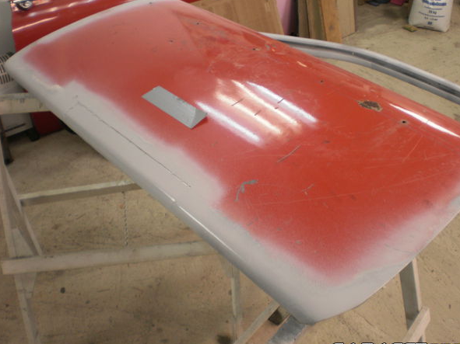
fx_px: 518
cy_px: 169
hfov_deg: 47.8
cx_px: 215
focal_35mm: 39
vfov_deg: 36.8
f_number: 3.1
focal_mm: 6.3
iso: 125
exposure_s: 1/30
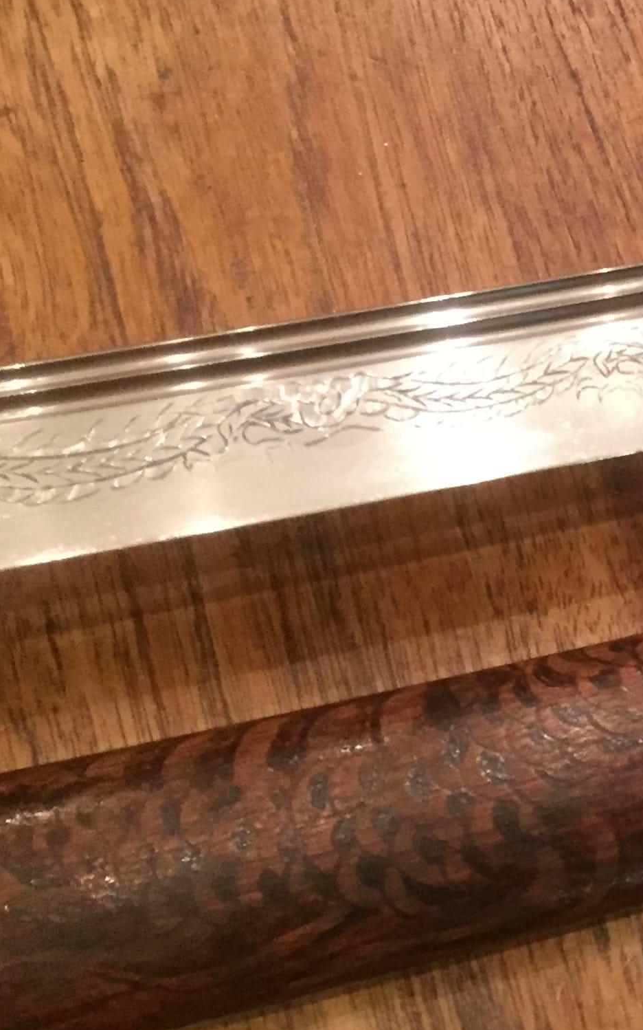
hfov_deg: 17.0
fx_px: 1879
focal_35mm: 67
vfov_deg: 30.5
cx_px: 1054
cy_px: 395
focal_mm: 4.15
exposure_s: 1/17
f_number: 2.2
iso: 250
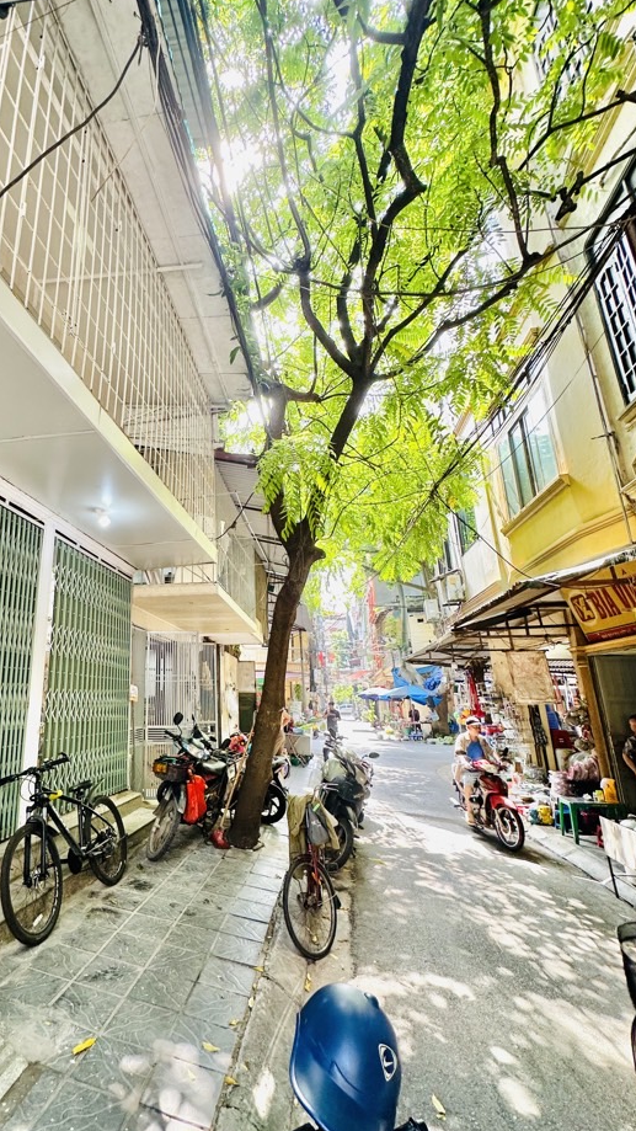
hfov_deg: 61.6
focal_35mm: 17
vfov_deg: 95.9
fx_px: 510
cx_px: 189
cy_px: 553
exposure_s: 1/99
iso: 100
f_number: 2.2
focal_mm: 2.22
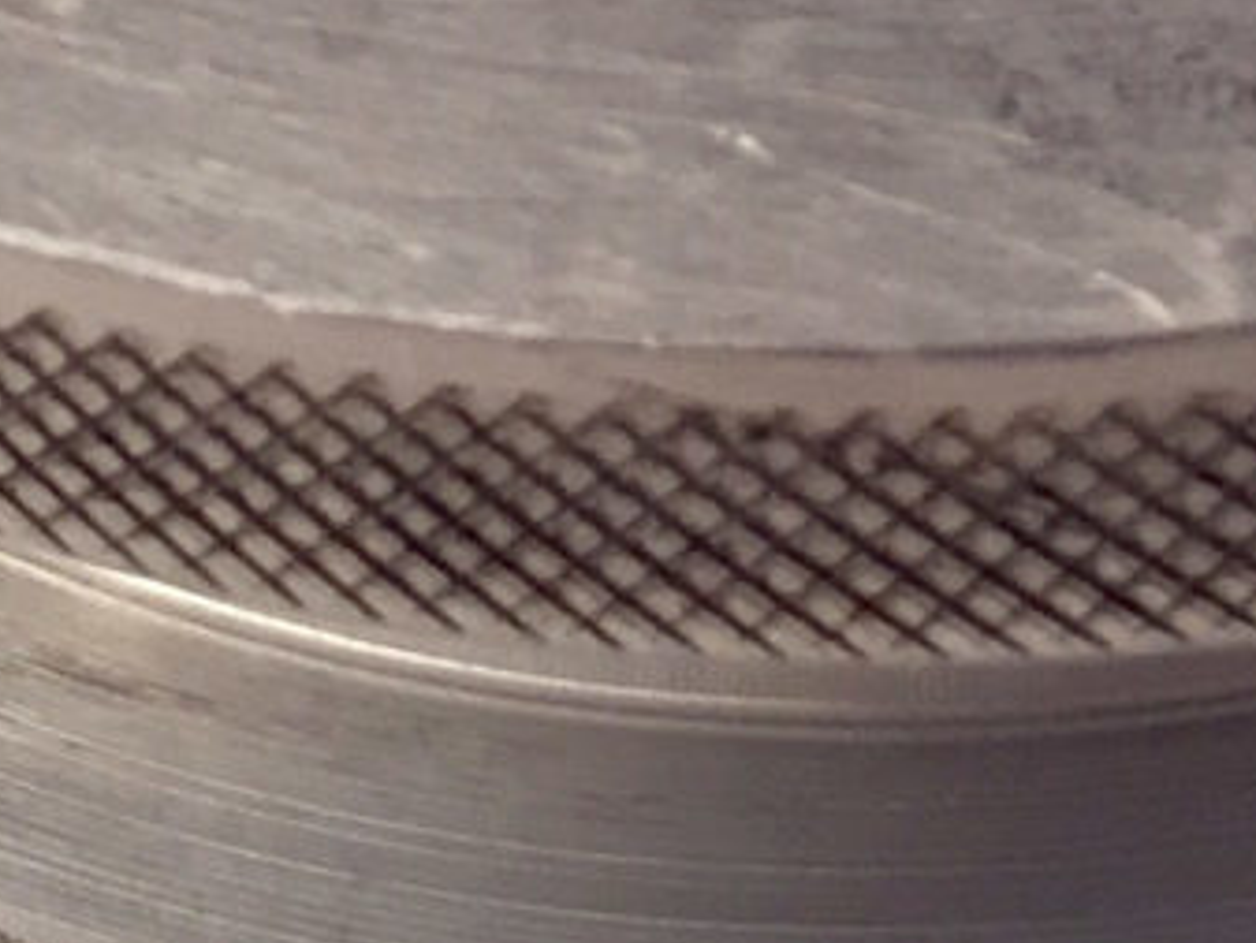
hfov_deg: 11.2
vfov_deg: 7.9
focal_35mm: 176
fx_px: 6388
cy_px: -1208
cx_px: 1103
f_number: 2.2
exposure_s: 1/30
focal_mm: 4.15
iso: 80
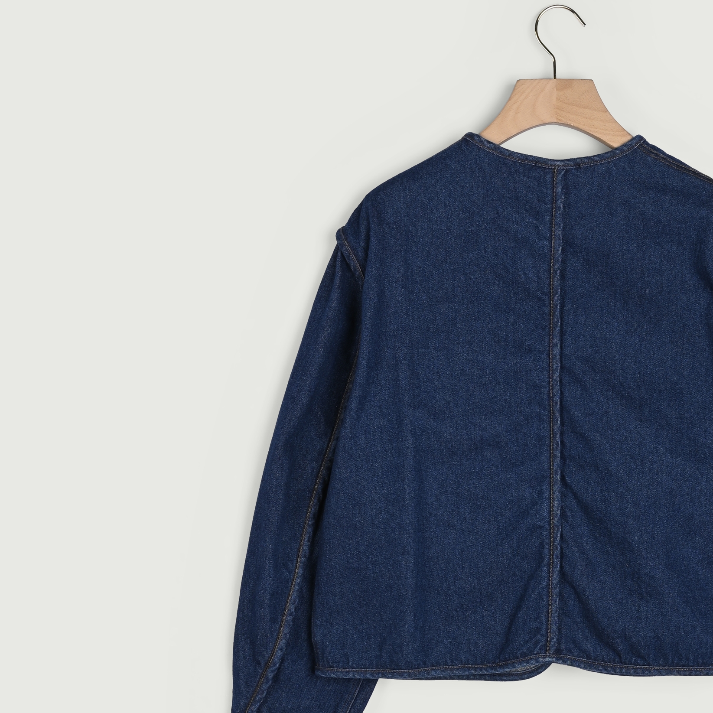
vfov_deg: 18.4
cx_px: 560
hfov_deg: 18.5
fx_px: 2167
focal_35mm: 93
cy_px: 624
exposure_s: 1/160
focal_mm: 45
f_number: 11
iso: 100
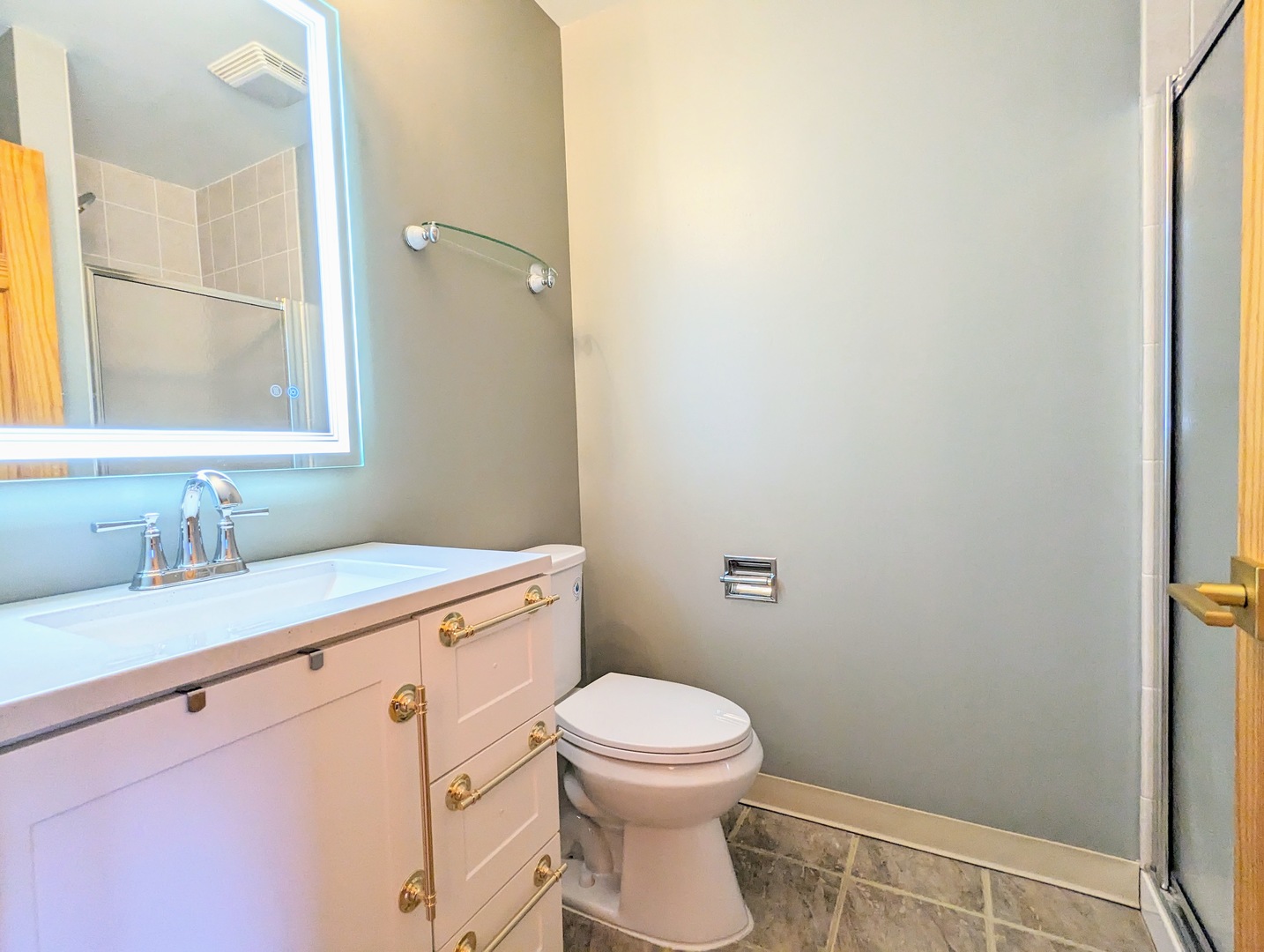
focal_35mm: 16
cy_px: 476
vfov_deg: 78.3
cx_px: 632
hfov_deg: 94.4
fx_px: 585
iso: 350
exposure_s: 1/120
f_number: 2.2
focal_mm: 2.35
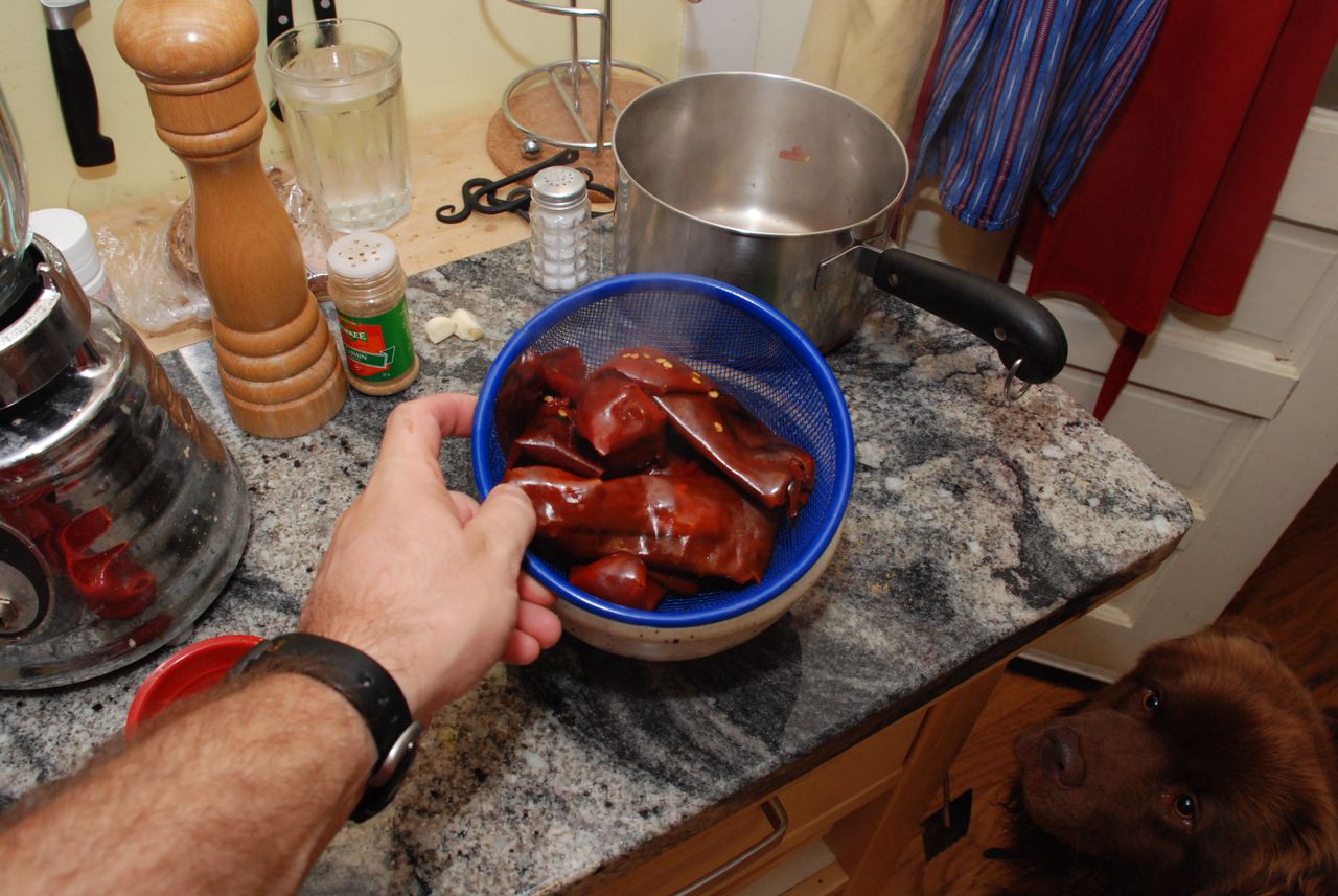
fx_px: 1116
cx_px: 669
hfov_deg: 61.9
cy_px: 448
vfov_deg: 43.7
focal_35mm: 30
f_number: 7.1
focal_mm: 20
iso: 800
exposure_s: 1/60
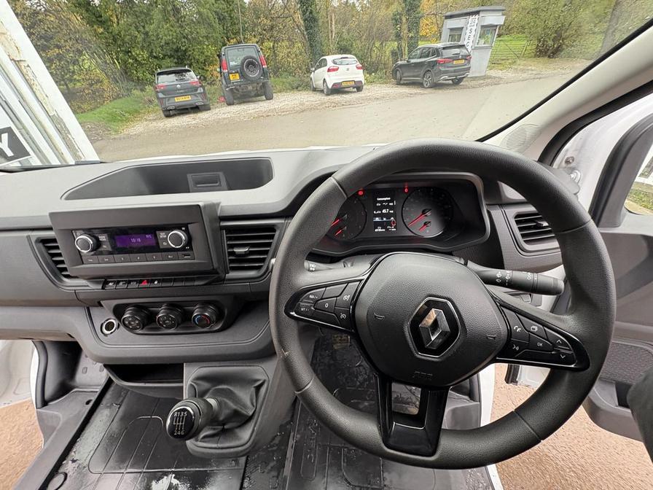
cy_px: 245
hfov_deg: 102.1
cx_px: 326
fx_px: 264
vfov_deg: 85.7
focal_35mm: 14
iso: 200
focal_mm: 2.22
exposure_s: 1/77
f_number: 2.2
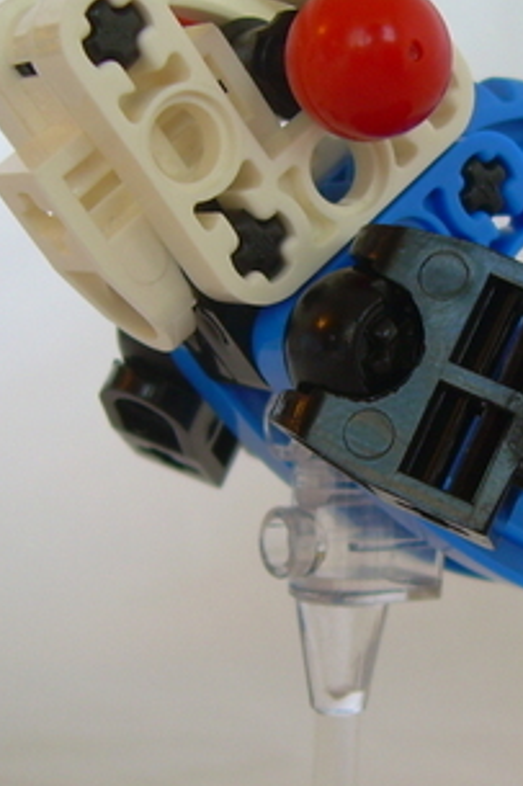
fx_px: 1811
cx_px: 384
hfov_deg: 16.4
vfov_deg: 24.5
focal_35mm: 83
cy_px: 348
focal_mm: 6.3
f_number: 2.8
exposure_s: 1/10.4
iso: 50
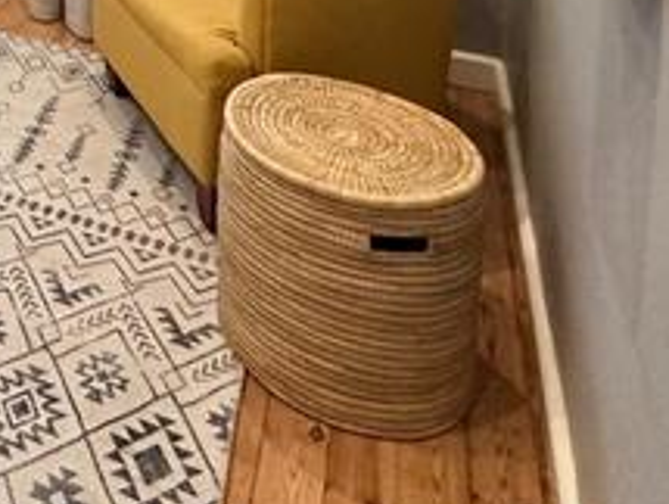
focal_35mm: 52
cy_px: -361
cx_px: -190
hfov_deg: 29.8
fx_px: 1007
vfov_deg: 20.9
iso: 250
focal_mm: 2.22
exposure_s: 1/50
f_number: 2.2
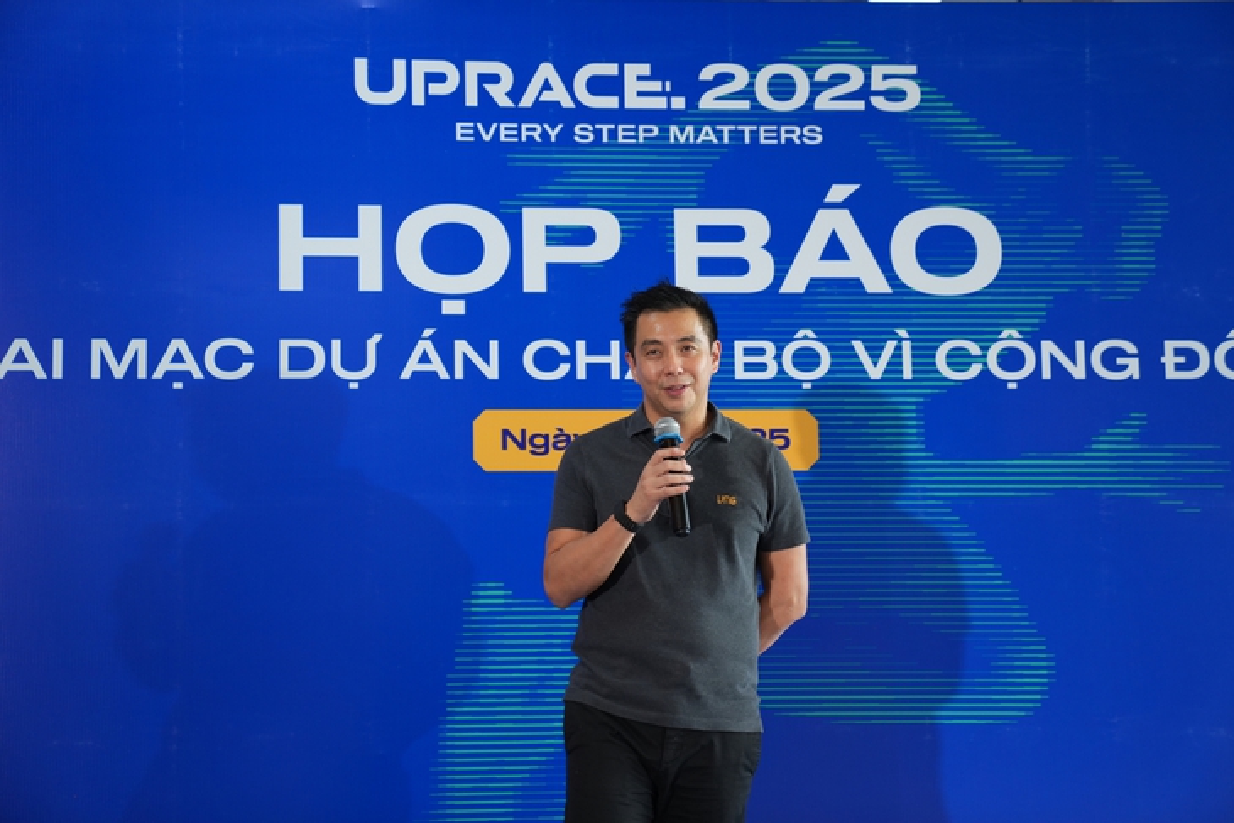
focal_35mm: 70
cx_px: 617
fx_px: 2400
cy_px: 412
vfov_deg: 19.5
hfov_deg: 28.8
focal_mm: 70
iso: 800
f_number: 2.8
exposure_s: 1/200
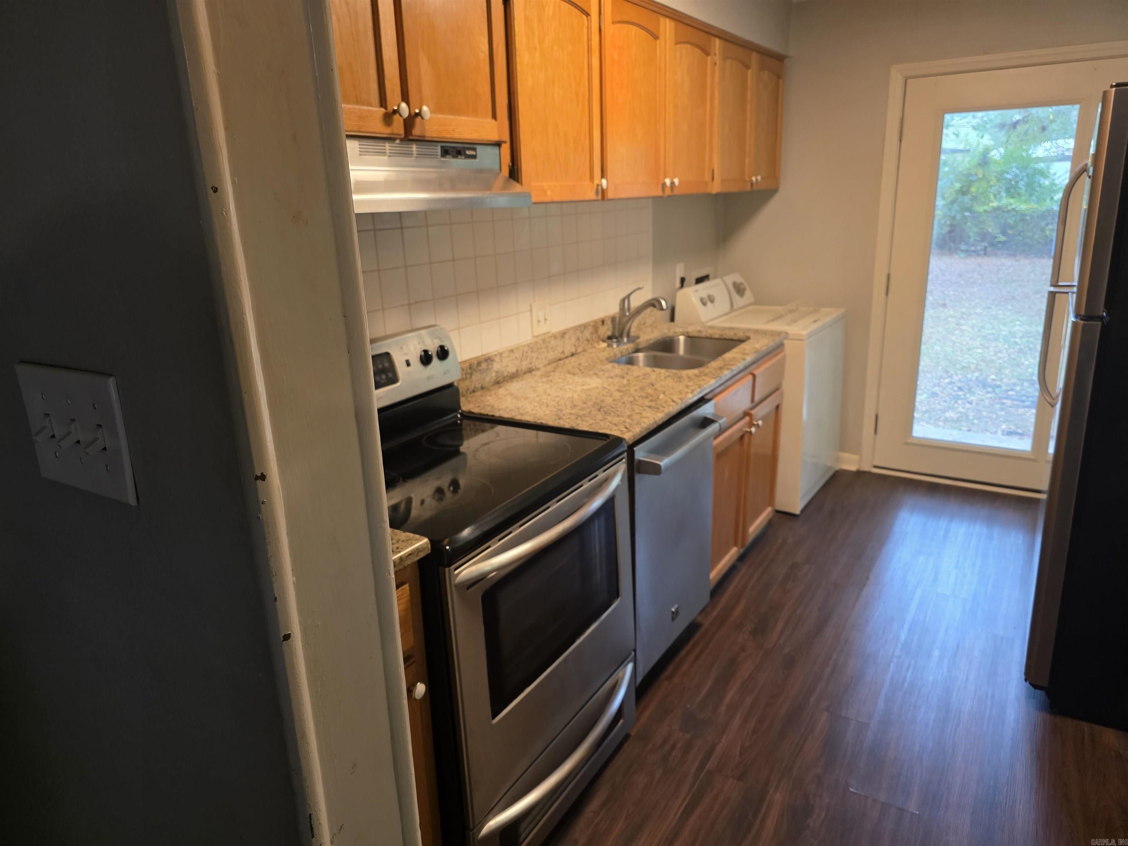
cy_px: 423
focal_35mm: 23
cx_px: 564
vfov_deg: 58.9
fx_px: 749
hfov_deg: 73.9
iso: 400
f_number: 1.7
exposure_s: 1/120
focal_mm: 6.3
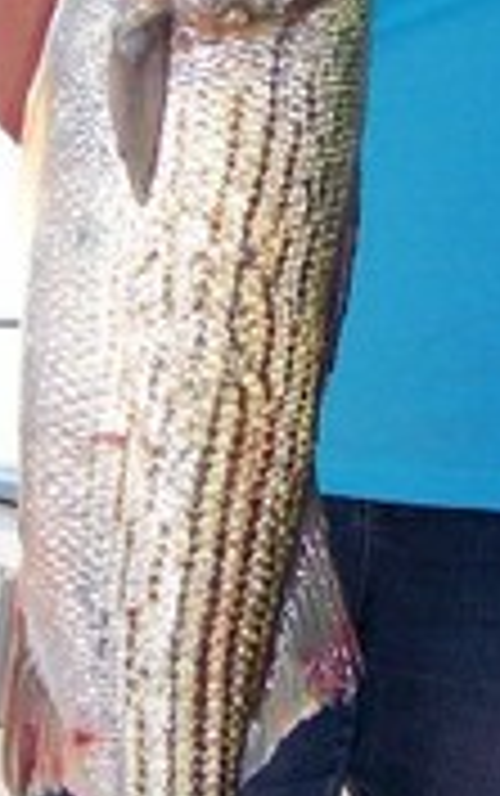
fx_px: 2501
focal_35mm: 115
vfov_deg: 18.0
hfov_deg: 11.4
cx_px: 378
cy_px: 218
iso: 64
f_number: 4
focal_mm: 5.85
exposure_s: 1/640
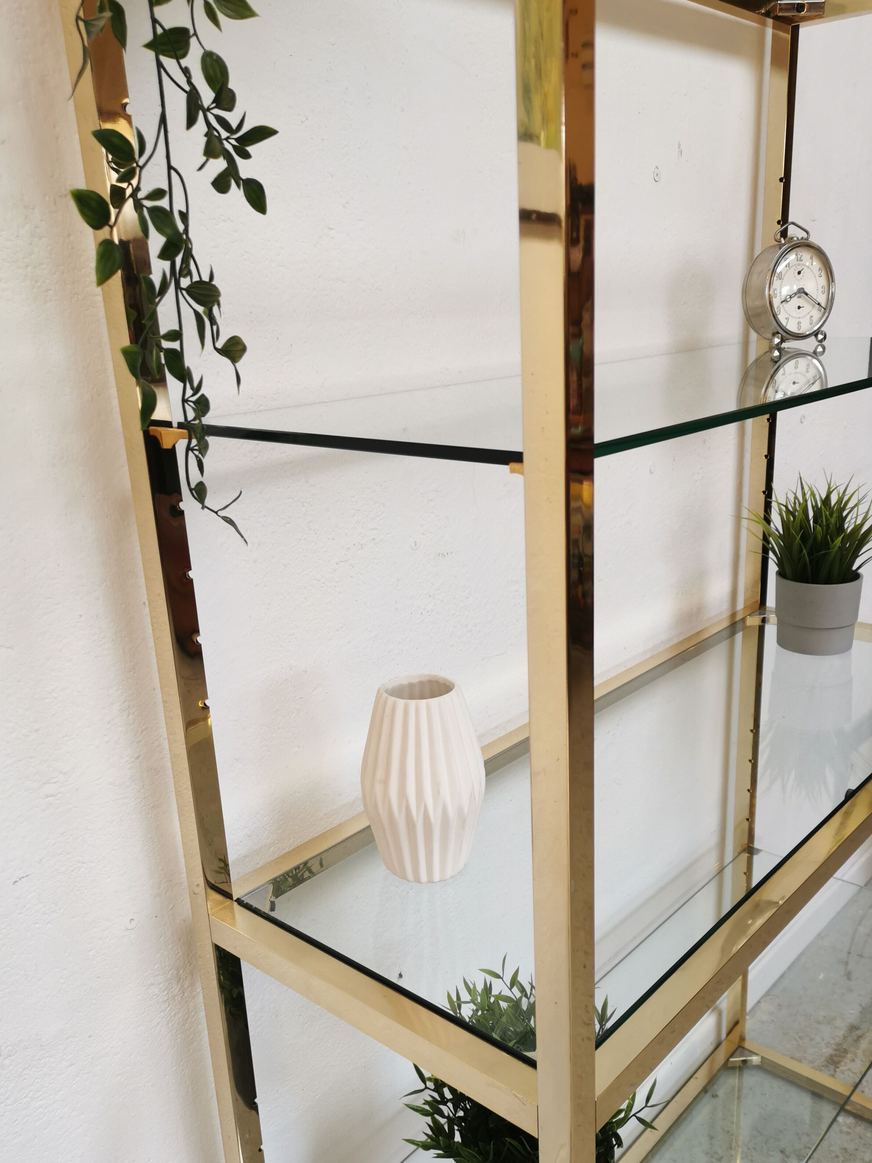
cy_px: 633
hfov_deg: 45.4
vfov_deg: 58.3
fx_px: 1041
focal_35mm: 31
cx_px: 469
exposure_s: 1/100
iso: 100
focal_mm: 5.58
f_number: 1.8
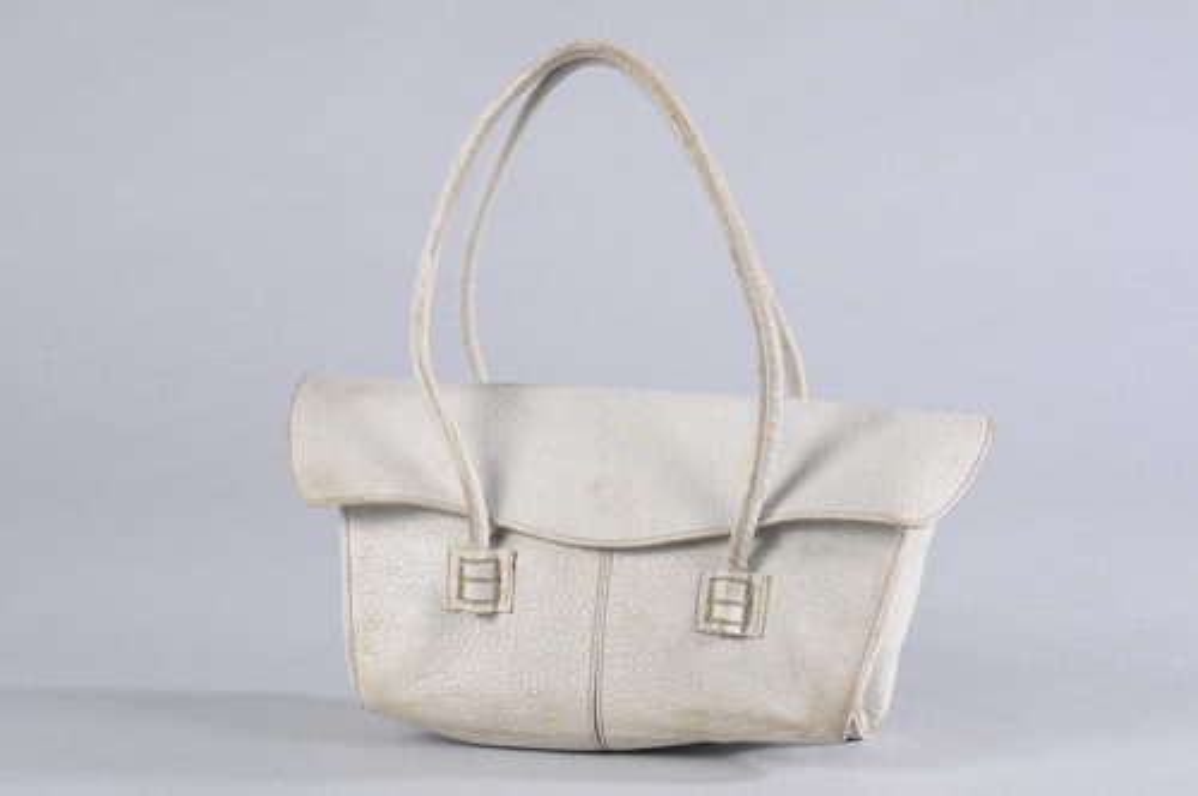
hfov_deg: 18.2
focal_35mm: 112
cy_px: 398
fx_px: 3739
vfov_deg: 12.1
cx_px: 599
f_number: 13
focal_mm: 75
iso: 200
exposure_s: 1/125
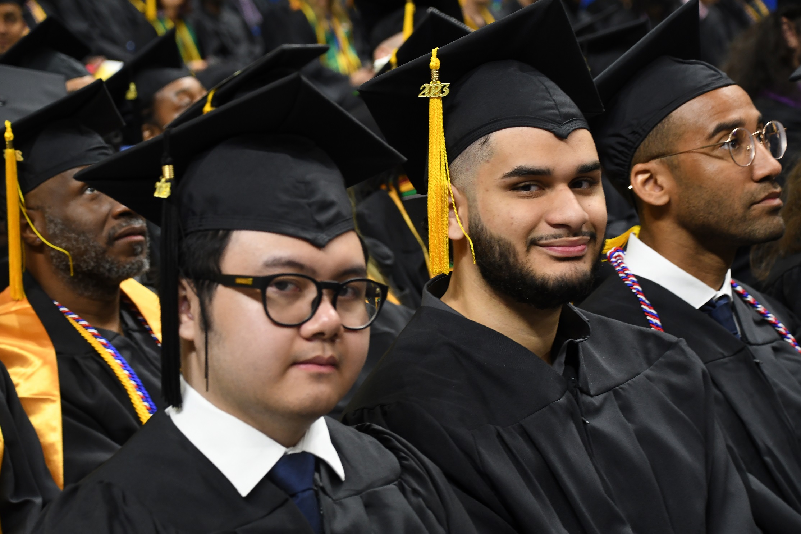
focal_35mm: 105
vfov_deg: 13.0
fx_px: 2336
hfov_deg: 19.5
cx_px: 400
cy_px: 267
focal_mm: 70
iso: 1000
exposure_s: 1/80
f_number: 5
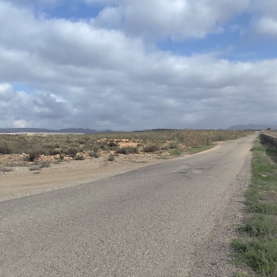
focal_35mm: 31
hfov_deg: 52.3
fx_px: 281
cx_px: 114
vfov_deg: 52.3
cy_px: 160
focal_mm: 1.65
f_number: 2.2
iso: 50
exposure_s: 1/1464
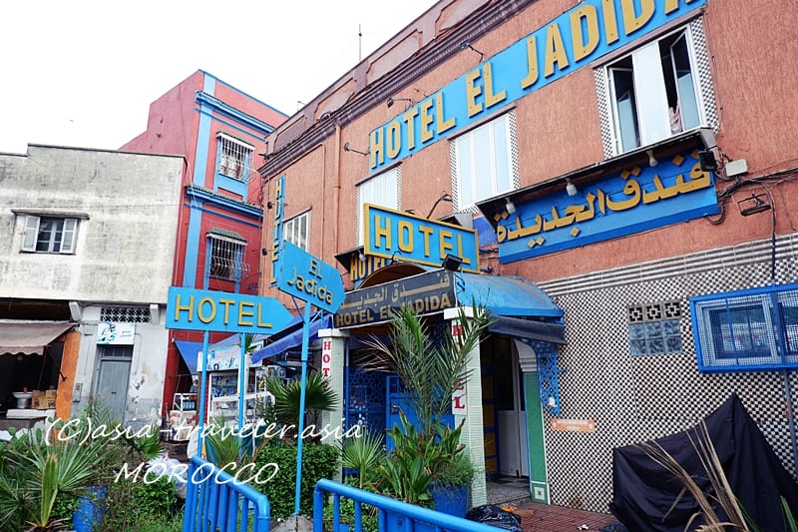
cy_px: 266
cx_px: 399
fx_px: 510
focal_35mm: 23
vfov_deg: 55.1
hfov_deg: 76.1
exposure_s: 1/160
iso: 200
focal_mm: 15
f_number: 5.6
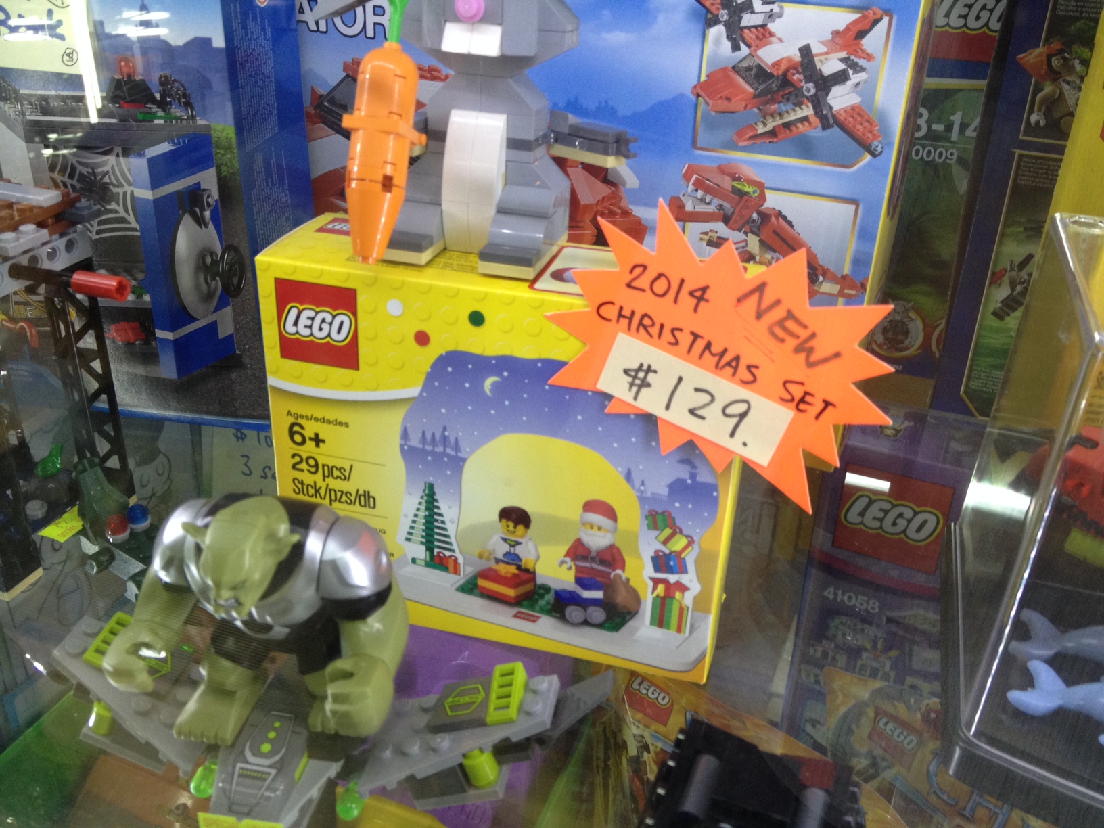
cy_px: 414
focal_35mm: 35
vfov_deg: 40.7
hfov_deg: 52.6
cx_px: 552
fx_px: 1116
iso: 125
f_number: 2.4
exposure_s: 1/20
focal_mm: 4.28
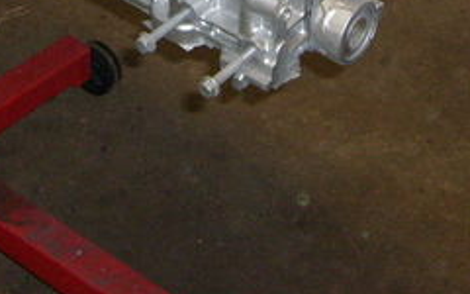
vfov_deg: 12.5
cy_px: -155
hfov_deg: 21.0
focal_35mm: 99
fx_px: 1268
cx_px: 194
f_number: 2.8
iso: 100
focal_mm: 5.8
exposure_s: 1/45
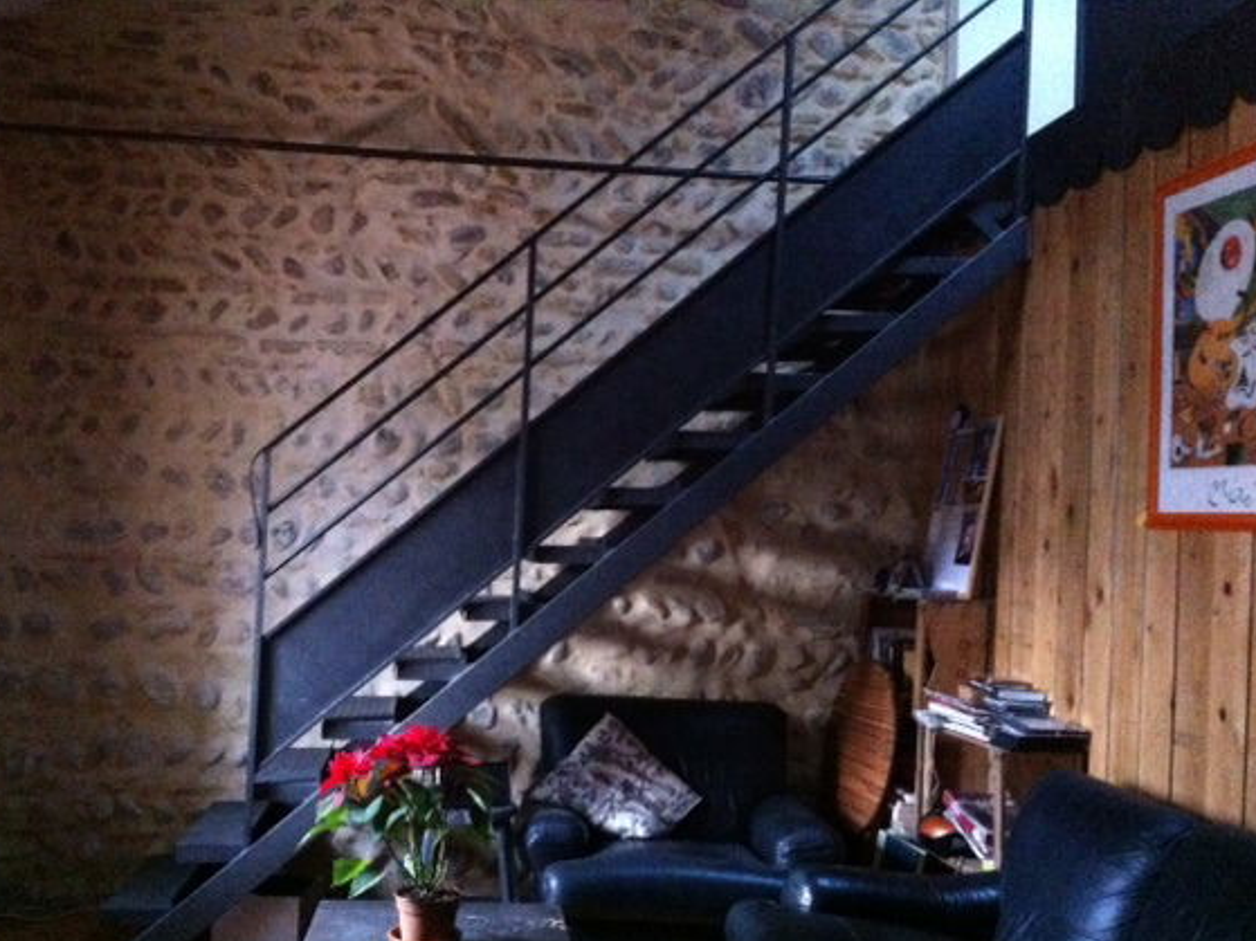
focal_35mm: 40
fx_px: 1451
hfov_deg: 46.7
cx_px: 546
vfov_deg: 35.9
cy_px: 535
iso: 1000
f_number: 2.8
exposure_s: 1/15
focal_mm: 3.85
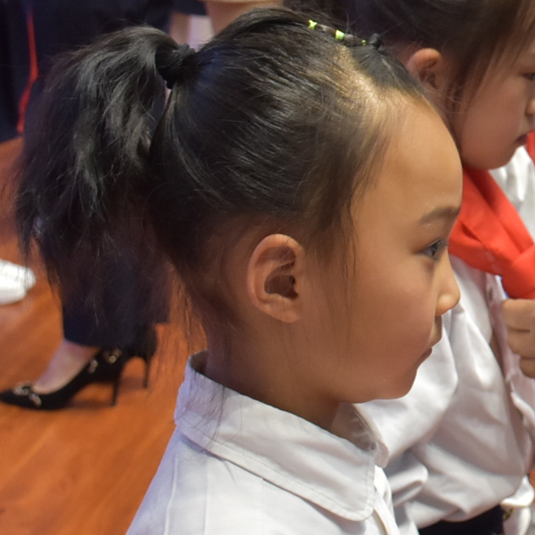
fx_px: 2253
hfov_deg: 13.0
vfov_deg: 13.4
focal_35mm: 129
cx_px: 720
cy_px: 29
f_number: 5.6
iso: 800
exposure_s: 1/125
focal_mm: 23
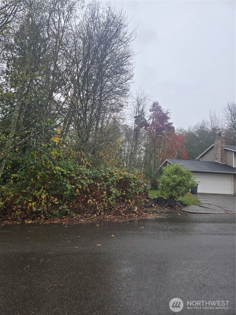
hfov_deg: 58.9
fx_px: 209
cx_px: 118
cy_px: 158
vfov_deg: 73.9
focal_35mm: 23
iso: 25
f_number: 1.8
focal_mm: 5.4
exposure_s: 1/180
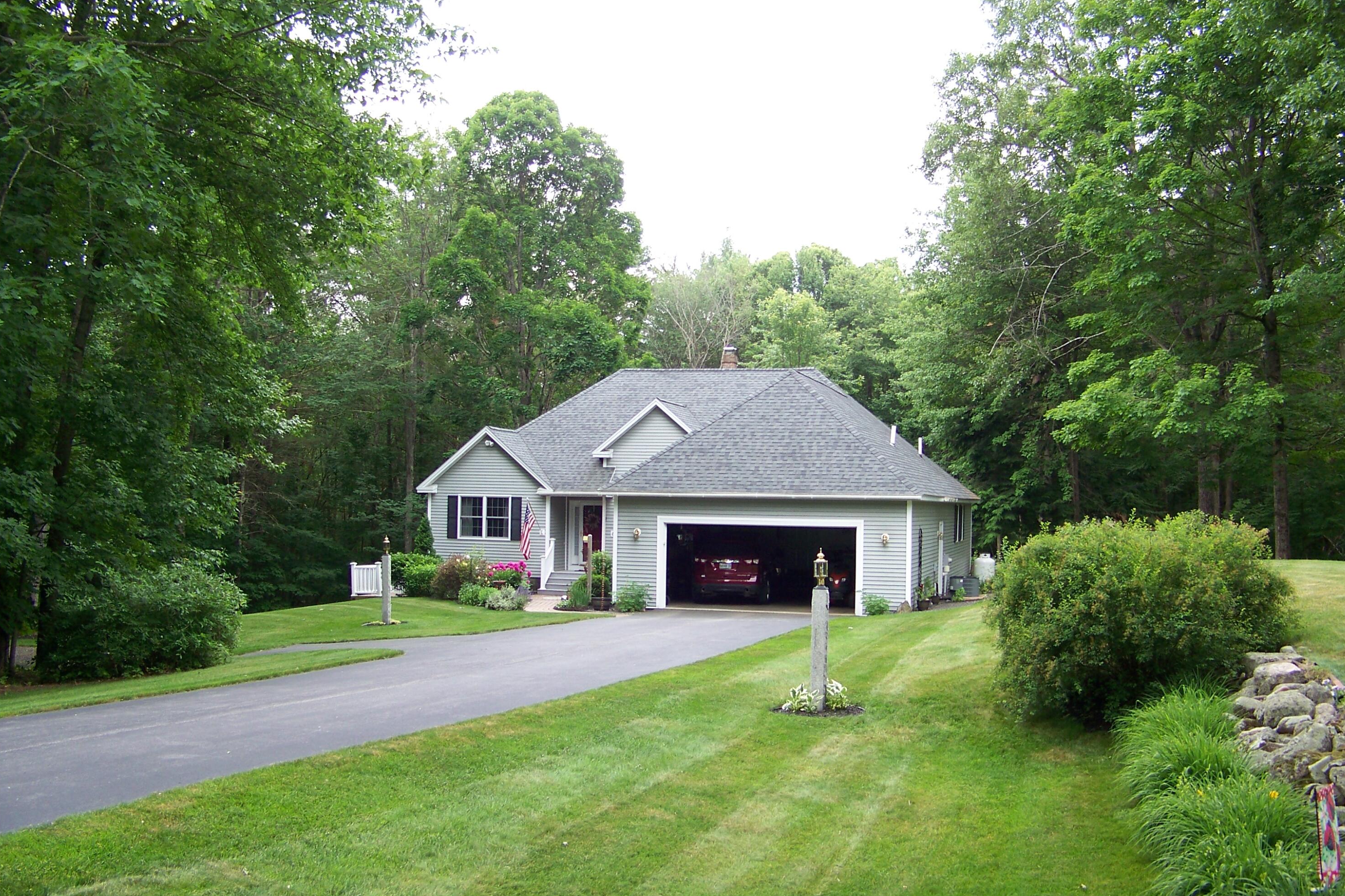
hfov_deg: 50.7
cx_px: 676
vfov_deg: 35.1
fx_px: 1420
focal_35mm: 38
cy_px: 454
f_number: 2.8
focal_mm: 5.85
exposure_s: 1/40
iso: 64
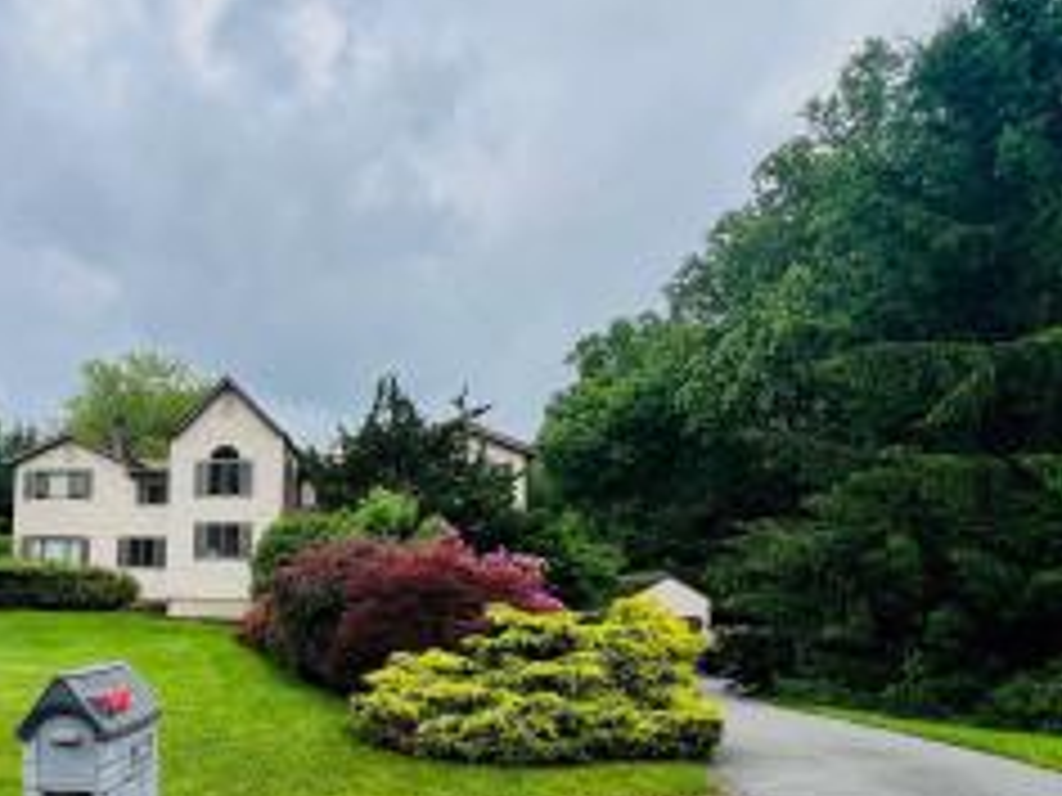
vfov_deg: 58.8
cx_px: 238
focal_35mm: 22
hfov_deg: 70.1
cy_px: 567
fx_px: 675
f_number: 1.8
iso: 32
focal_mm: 1.57
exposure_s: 1/935
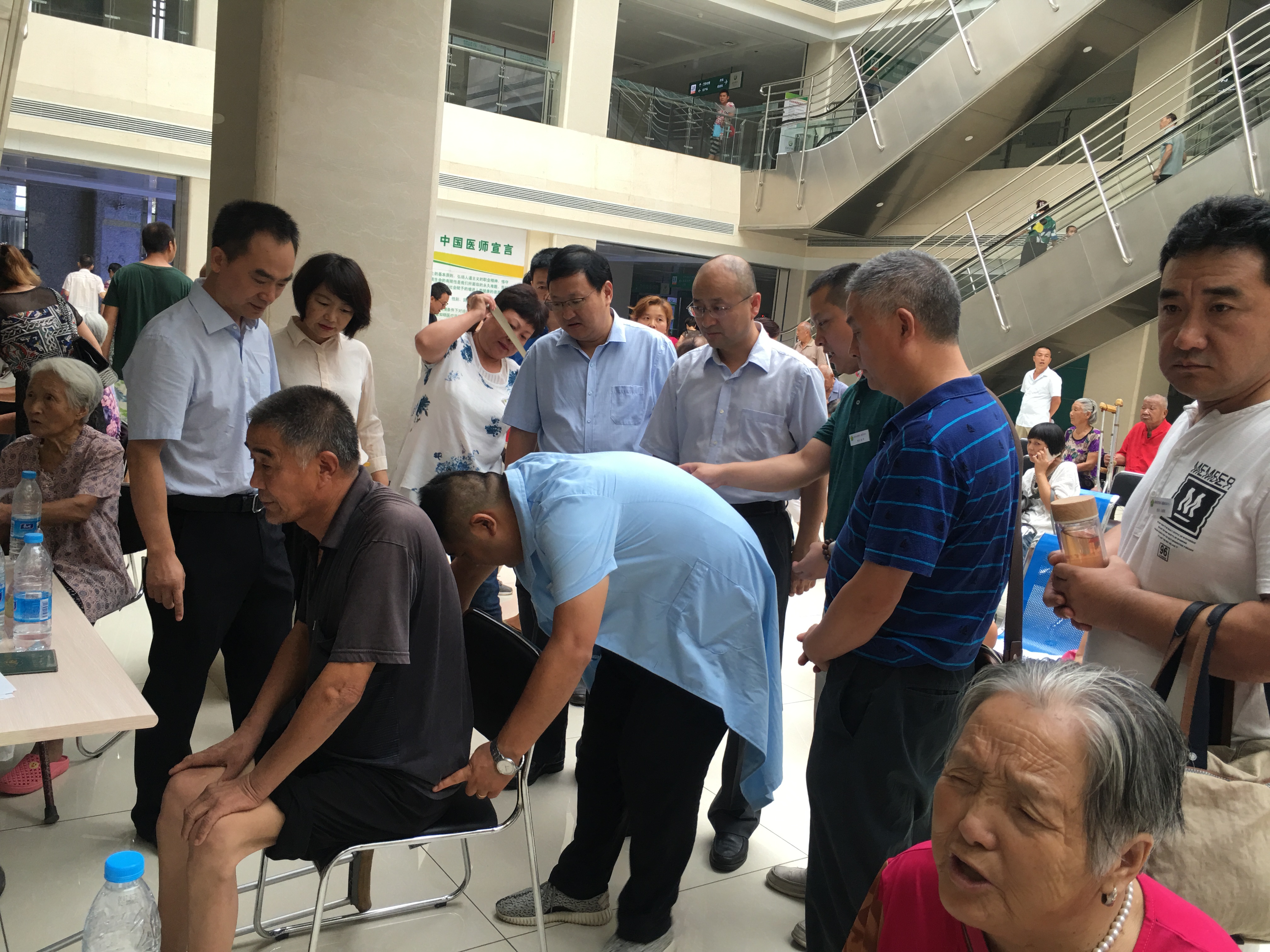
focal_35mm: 29
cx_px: 635
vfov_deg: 48.2
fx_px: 1064
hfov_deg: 61.7
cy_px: 476
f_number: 2.2
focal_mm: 4.15
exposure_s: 1/33
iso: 25
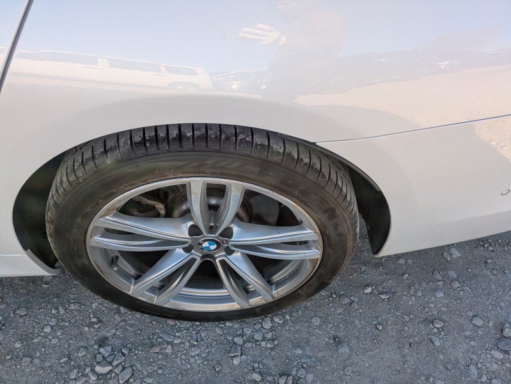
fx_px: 369
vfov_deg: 54.9
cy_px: 192
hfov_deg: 69.4
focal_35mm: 25
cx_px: 256
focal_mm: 5.43
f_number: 1.89
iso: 54
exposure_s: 1/393
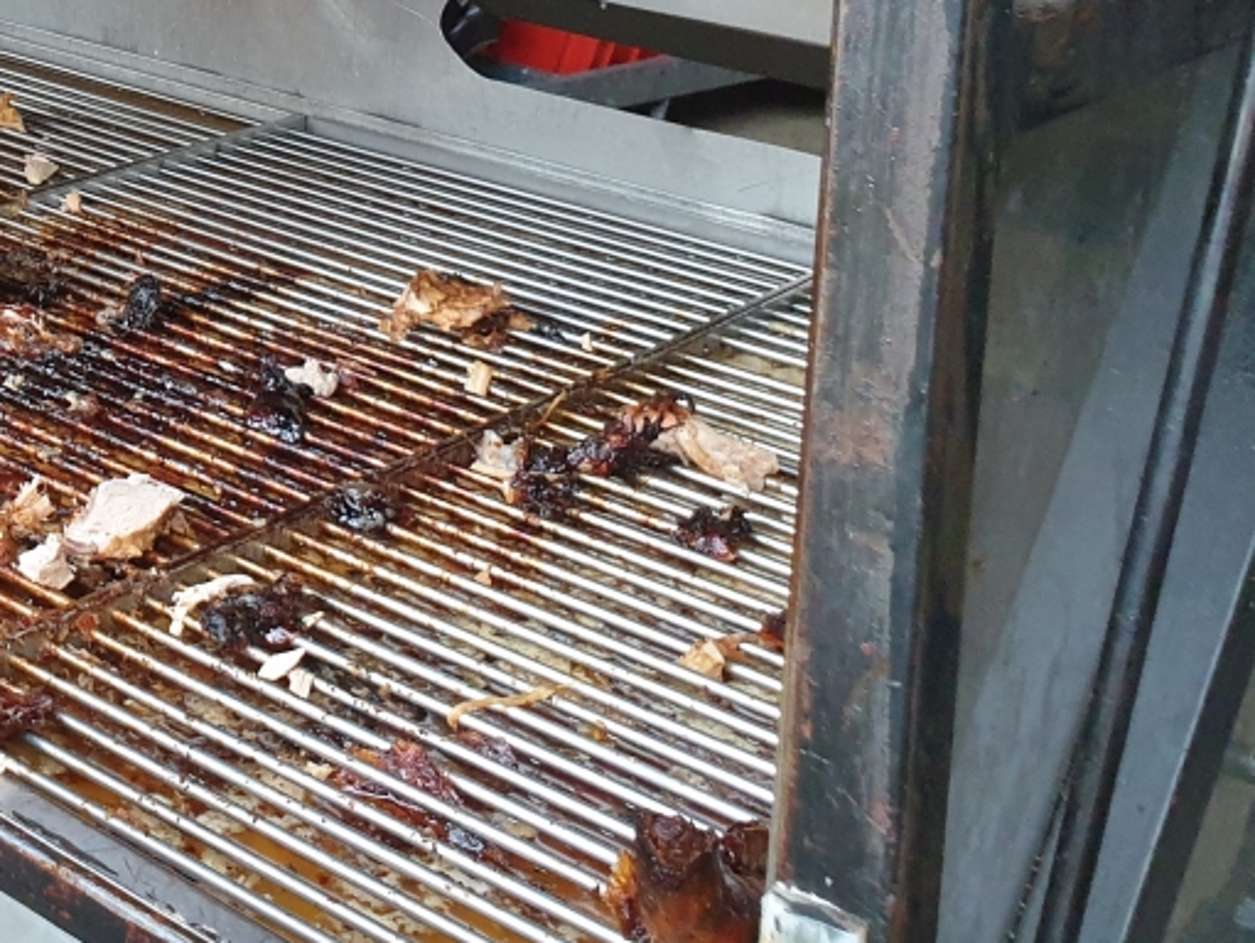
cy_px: -120
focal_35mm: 61
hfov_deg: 28.6
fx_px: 2213
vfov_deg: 22.6
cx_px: -145
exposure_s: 1/100
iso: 200
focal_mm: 4.3
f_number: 2.4
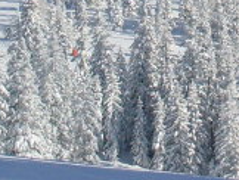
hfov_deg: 8.1
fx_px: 1659
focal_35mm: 240
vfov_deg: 6.0
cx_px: 330
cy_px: -221
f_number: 8.4
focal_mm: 6.3
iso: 80
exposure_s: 1/350
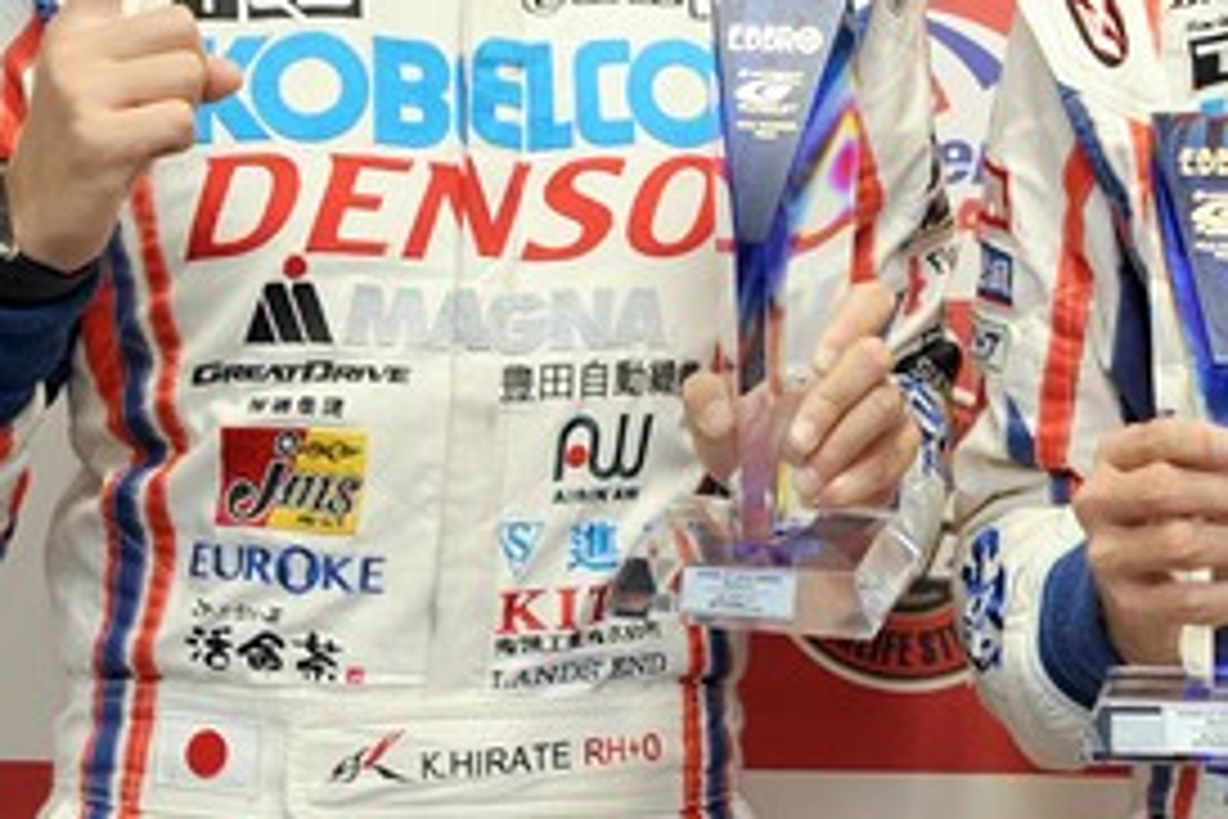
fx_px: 4673
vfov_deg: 9.9
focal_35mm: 137
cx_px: 931
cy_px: -112
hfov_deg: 14.9
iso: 800
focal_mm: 52
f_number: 6.7
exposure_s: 1/60
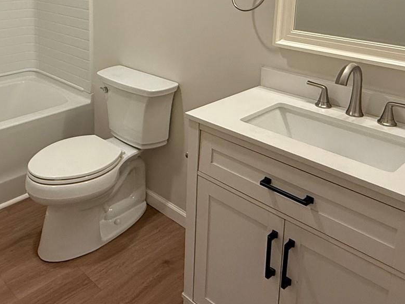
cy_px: 38
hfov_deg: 48.7
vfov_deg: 36.5
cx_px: 116
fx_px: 433
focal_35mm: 37
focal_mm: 2.22
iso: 250
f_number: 2.2
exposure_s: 1/120
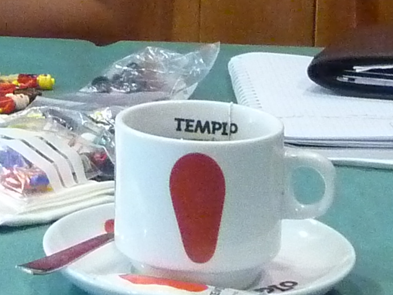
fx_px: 1738
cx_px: -49
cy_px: -133
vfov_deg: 9.5
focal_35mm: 153
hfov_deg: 12.7
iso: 800
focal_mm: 4.7
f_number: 3.4
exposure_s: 1/15
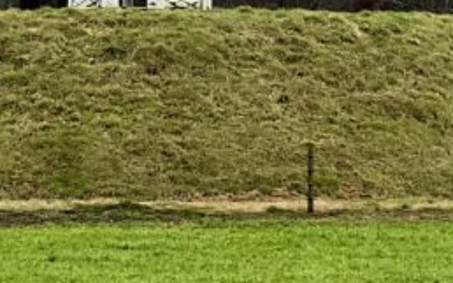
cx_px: 174
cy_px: -163
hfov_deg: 6.6
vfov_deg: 4.1
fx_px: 3900
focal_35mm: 316
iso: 32
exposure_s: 1/329
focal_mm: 9
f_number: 2.8
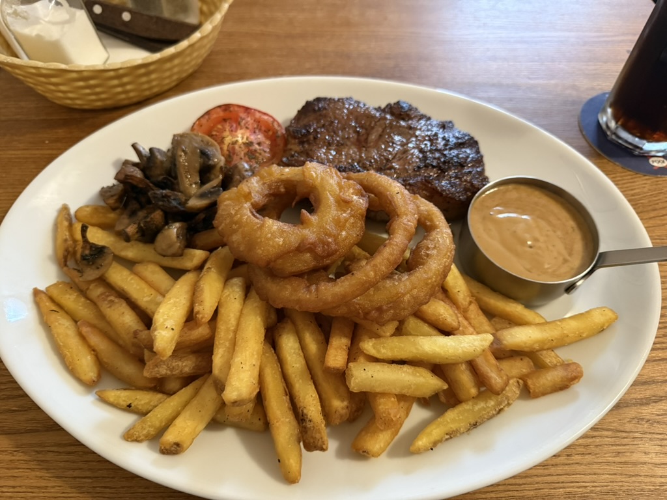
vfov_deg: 56.8
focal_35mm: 24
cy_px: 250
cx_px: 334
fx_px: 462
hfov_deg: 71.6
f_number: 1.78
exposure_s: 1/33
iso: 640
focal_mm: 6.76
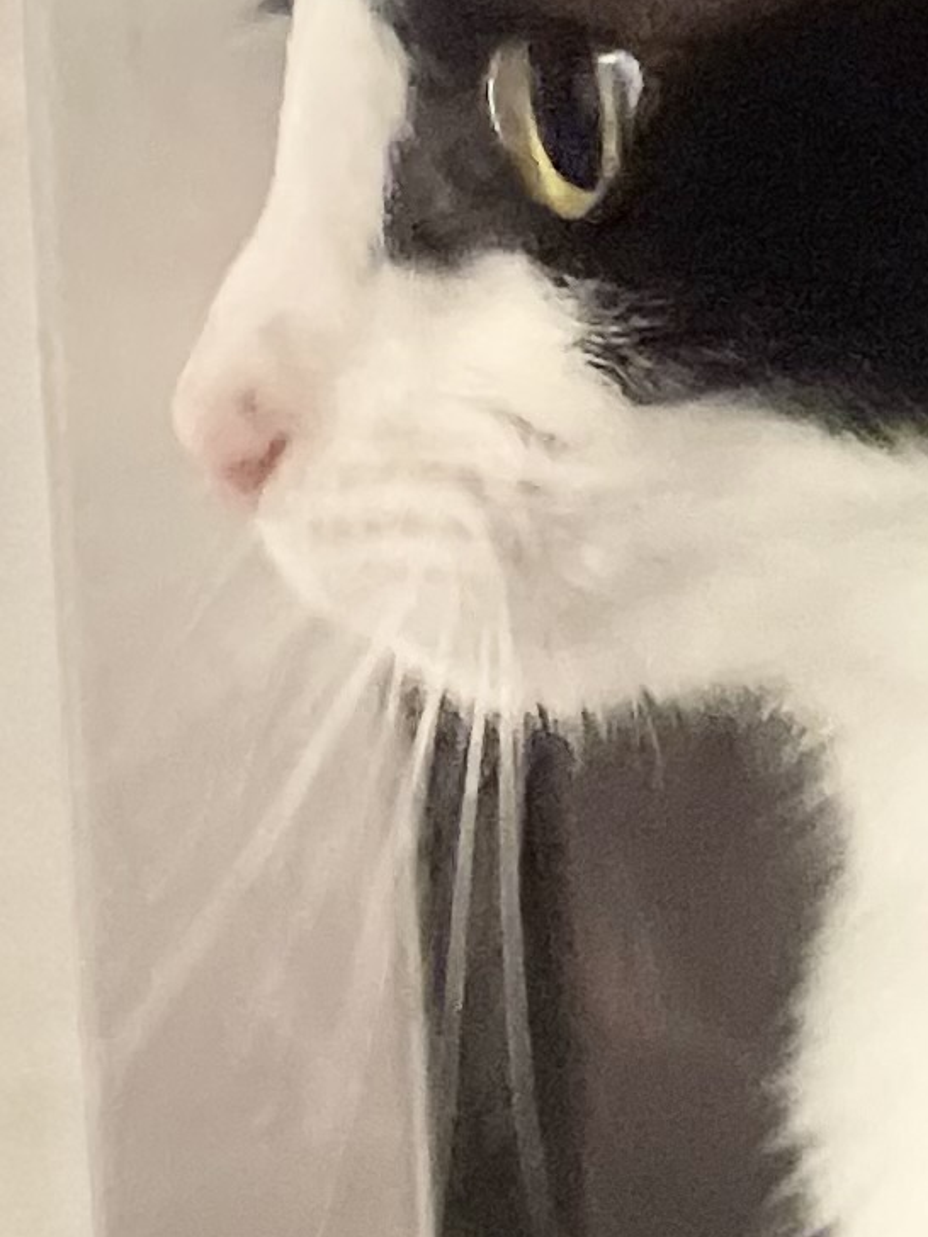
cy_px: 1011
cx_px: 1496
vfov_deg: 13.6
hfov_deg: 9.9
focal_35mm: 144
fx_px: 5147
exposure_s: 1/40
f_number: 1.6
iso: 500
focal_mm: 4.2
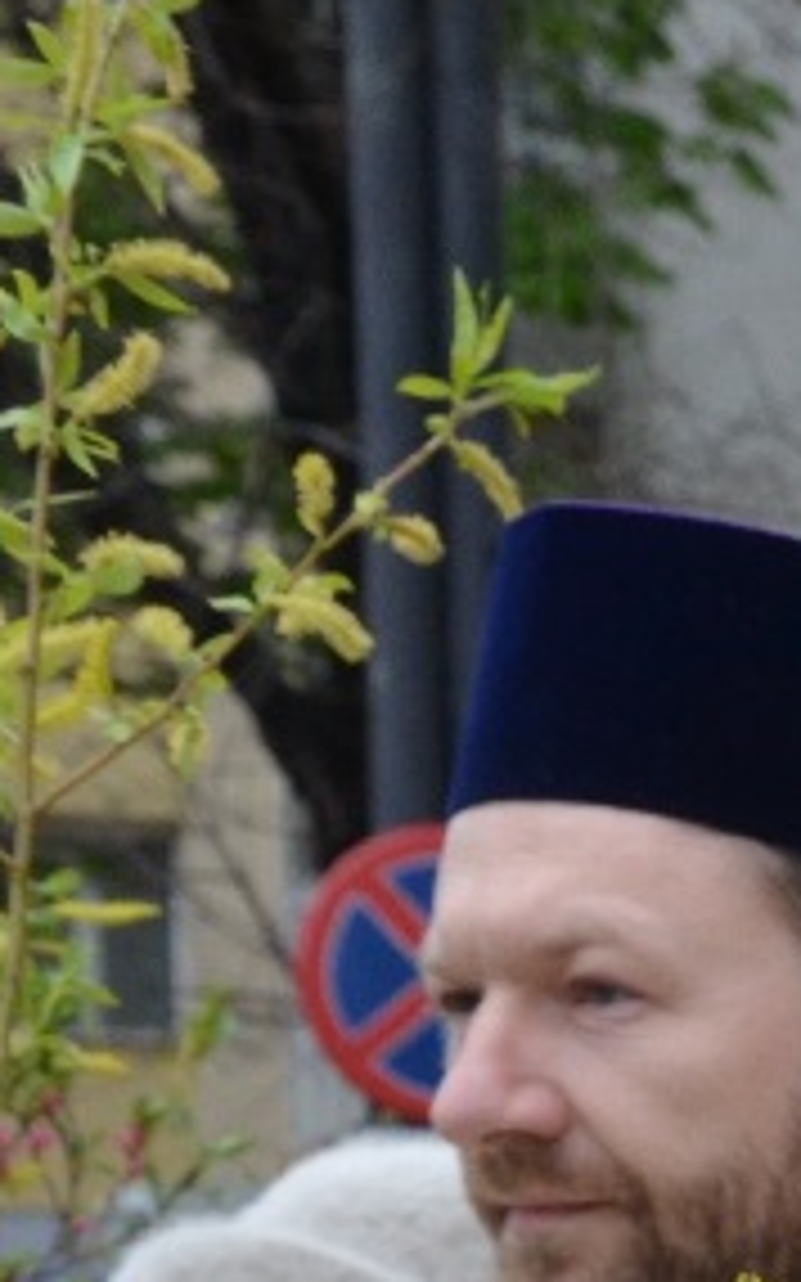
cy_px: 1790
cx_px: 2484
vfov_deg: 9.1
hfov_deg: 5.4
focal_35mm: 225
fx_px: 7868
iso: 500
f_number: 8
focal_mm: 35
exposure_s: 1/200
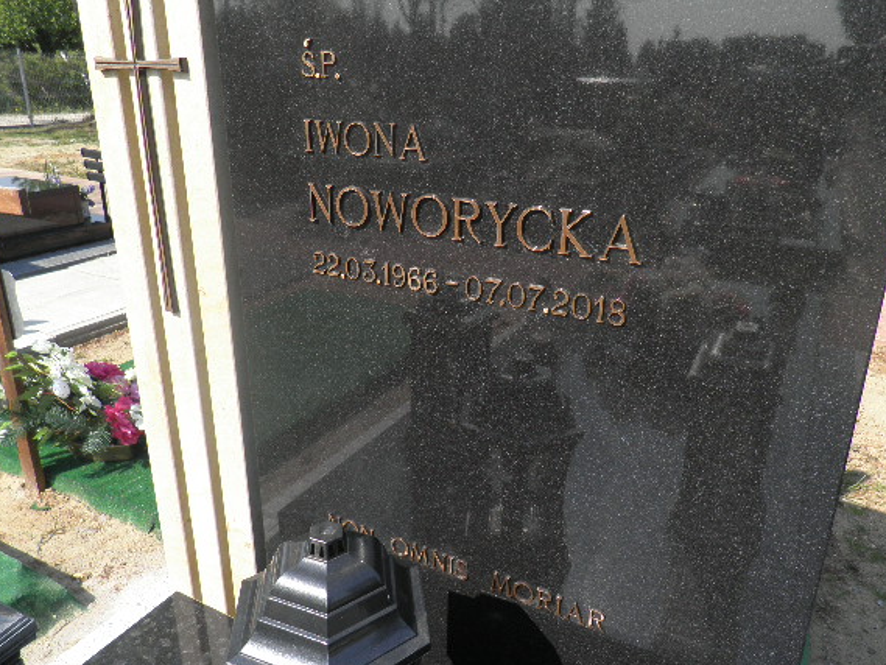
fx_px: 691
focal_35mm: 27
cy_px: 310
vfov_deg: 51.3
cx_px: 455
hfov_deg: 65.3
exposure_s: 1/80
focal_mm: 4.3
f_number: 8.3
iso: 64
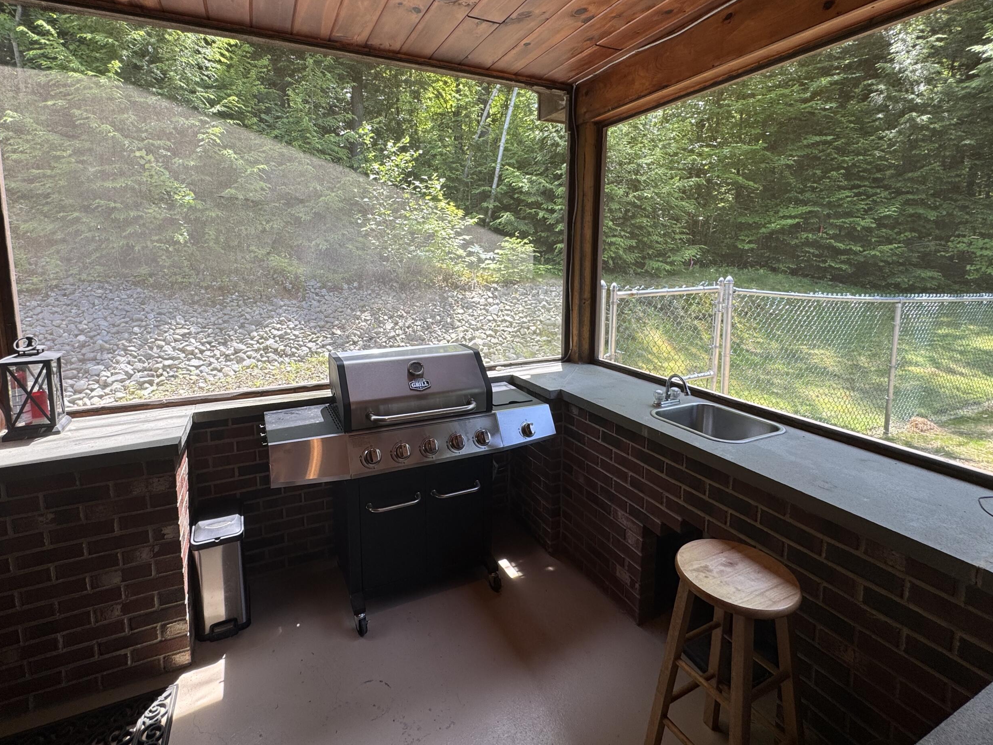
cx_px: 479
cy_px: 316
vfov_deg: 74.3
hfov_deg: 91.0
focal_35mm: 17
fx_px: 488
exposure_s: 1/148
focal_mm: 2.22
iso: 40
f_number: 2.2
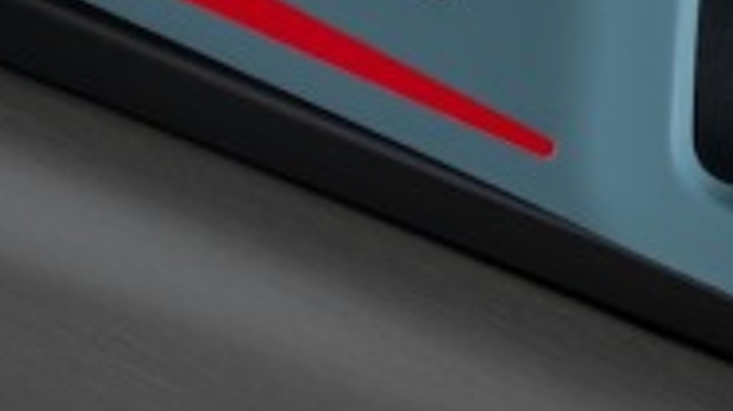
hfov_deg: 6.9
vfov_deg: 3.8
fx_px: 6081
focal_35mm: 313
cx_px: -90
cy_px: -352
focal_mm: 70
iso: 100
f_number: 11
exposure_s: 1/160
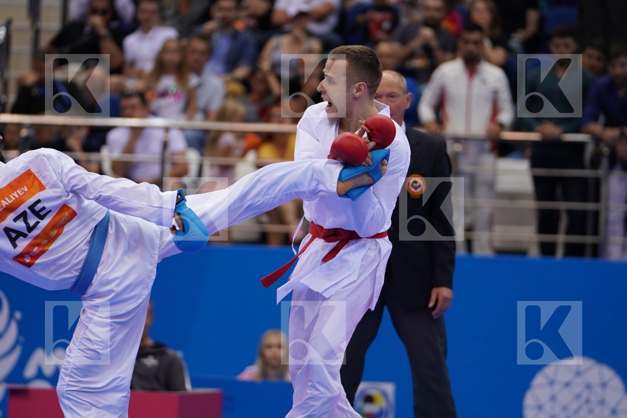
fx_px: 4650
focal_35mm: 267
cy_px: 209
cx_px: 314
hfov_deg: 7.7
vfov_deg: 5.1
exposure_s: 1/1000
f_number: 2.8
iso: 1000
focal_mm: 178
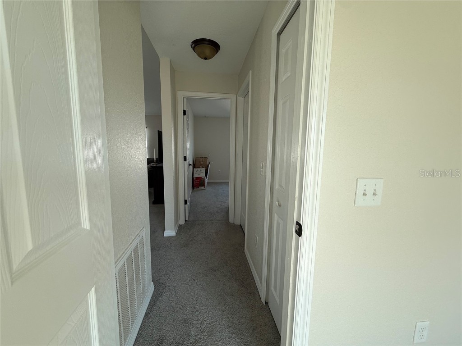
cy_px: 173
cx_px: 231
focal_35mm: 14
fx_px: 187
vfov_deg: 85.7
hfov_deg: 102.1
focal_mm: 2.22
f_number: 2.2
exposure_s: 1/99
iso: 50
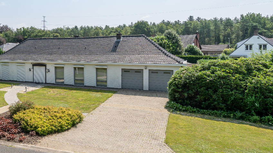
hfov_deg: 60.7
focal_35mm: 30
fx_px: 217
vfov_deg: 38.9
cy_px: 72
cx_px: 68
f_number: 8
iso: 200
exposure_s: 1/500
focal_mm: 18
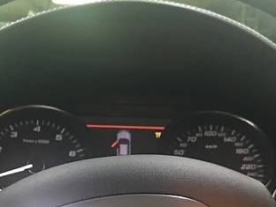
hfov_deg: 26.3
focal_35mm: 74
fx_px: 590
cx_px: 113
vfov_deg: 19.3
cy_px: 206
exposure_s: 1/10
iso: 100
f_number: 2.2
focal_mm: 4.2
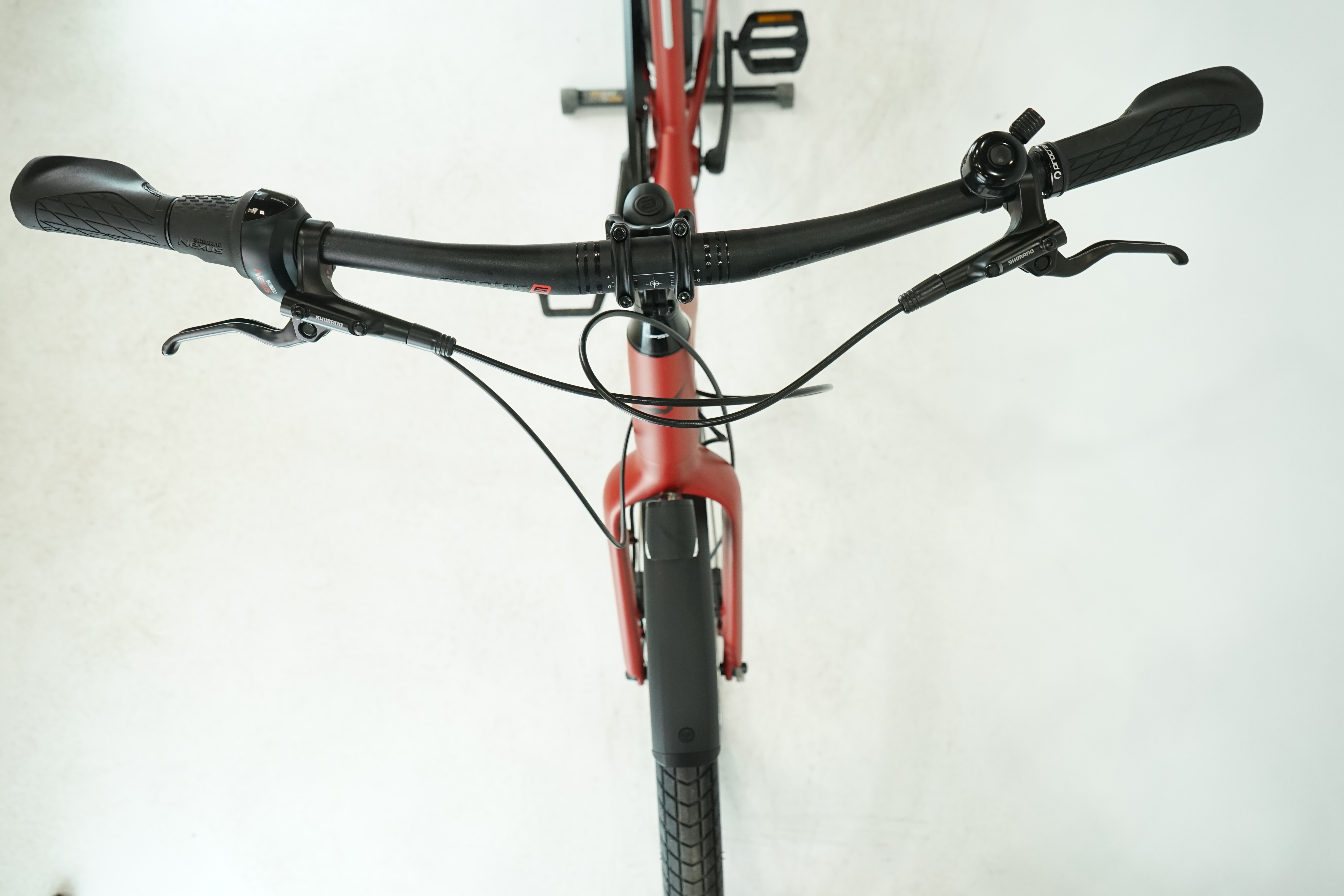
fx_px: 1083
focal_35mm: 29
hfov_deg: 63.7
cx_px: 672
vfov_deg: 45.0
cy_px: 448
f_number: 5.6
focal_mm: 29
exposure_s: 1/200
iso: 1600
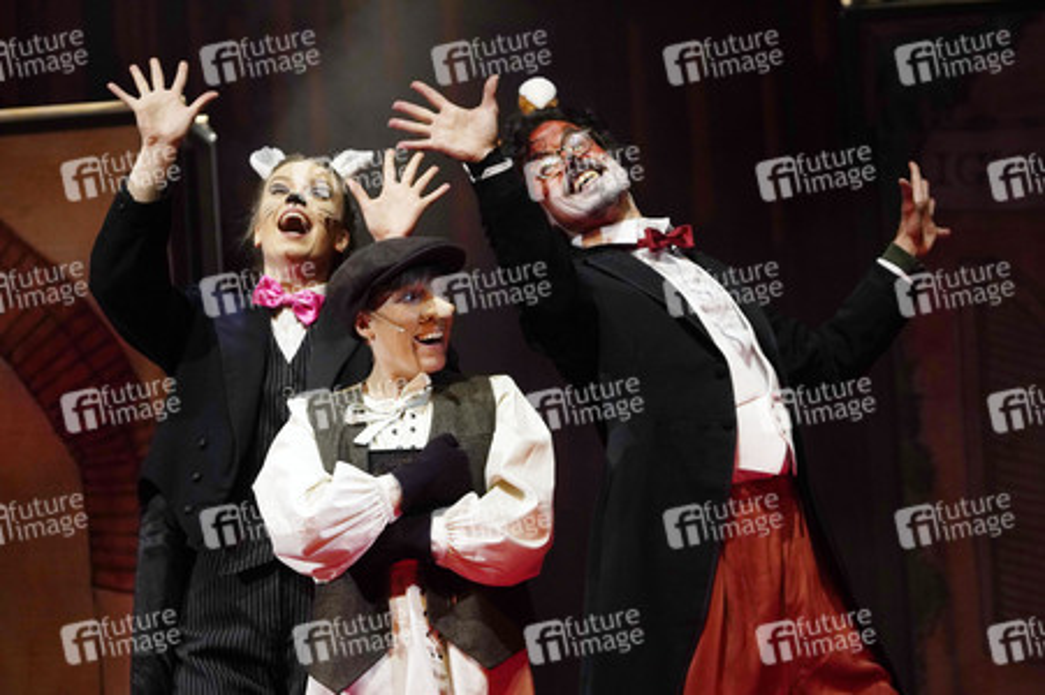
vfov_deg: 6.9
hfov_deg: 10.3
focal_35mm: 200
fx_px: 5801
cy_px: 348
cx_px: 522
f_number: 6.3
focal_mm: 200
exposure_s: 1/250
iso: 3200
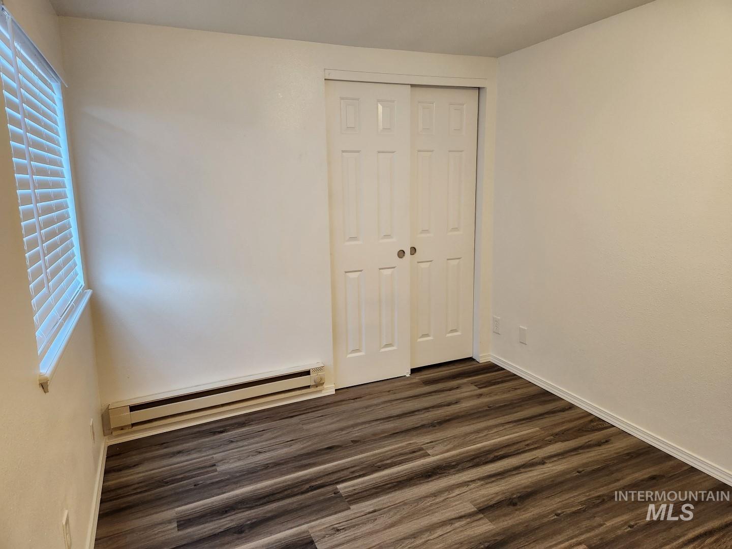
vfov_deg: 58.9
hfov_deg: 73.9
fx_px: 486
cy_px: 274
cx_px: 366
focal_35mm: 23
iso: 250
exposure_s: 1/120
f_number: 1.8
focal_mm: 5.4
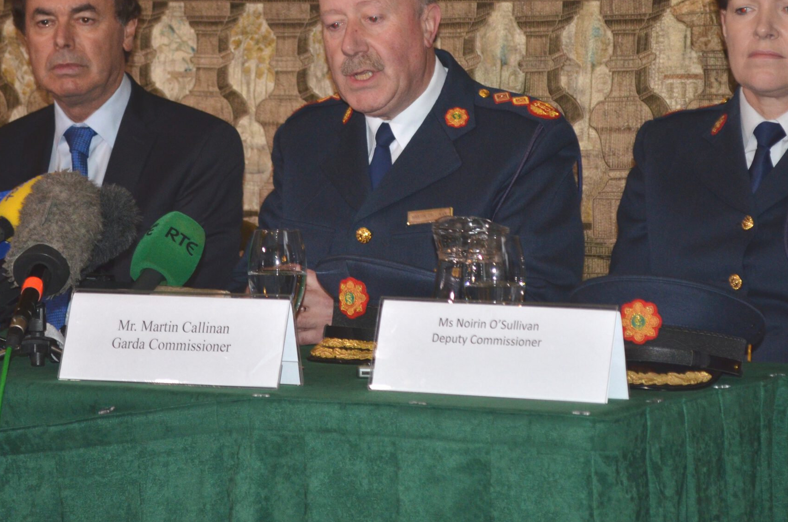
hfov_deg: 16.6
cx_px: 400
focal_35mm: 124
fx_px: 2703
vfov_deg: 11.0
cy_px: 158
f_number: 5.6
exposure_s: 1/60
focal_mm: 55
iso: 800
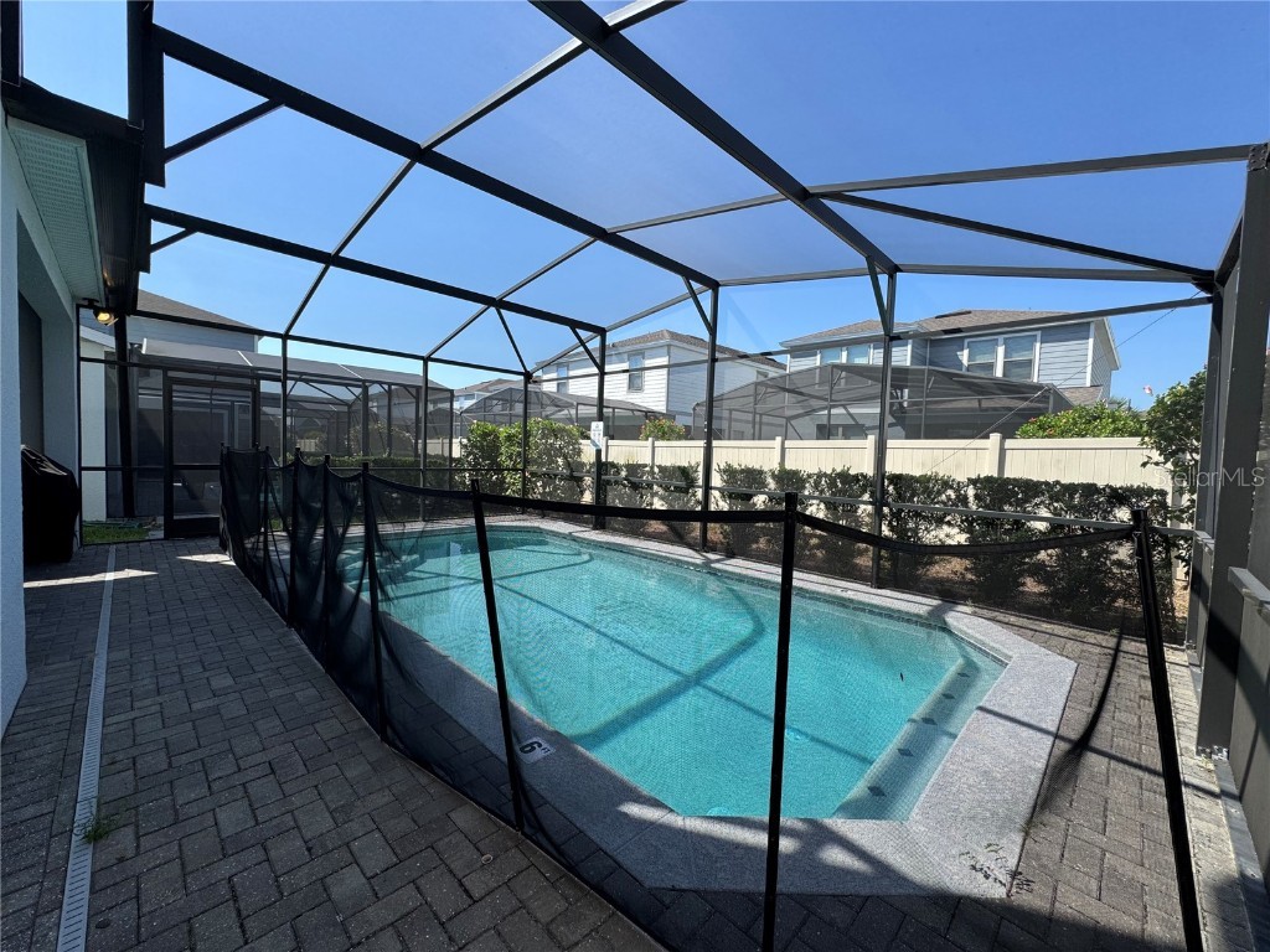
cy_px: 476
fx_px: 514
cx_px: 635
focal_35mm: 14
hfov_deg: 102.1
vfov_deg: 85.7
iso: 40
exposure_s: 1/821
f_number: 2.2
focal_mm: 2.22
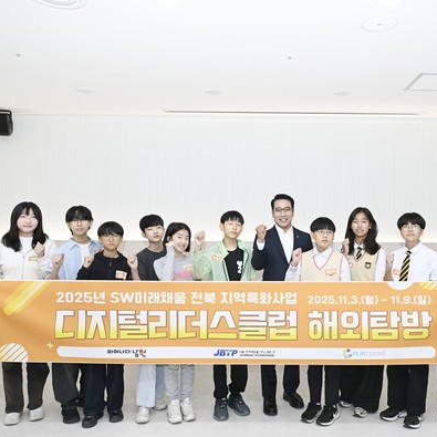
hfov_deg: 51.9
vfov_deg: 52.5
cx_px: 277
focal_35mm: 31
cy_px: 220
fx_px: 443
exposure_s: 1/200
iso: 800
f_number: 4
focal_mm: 24
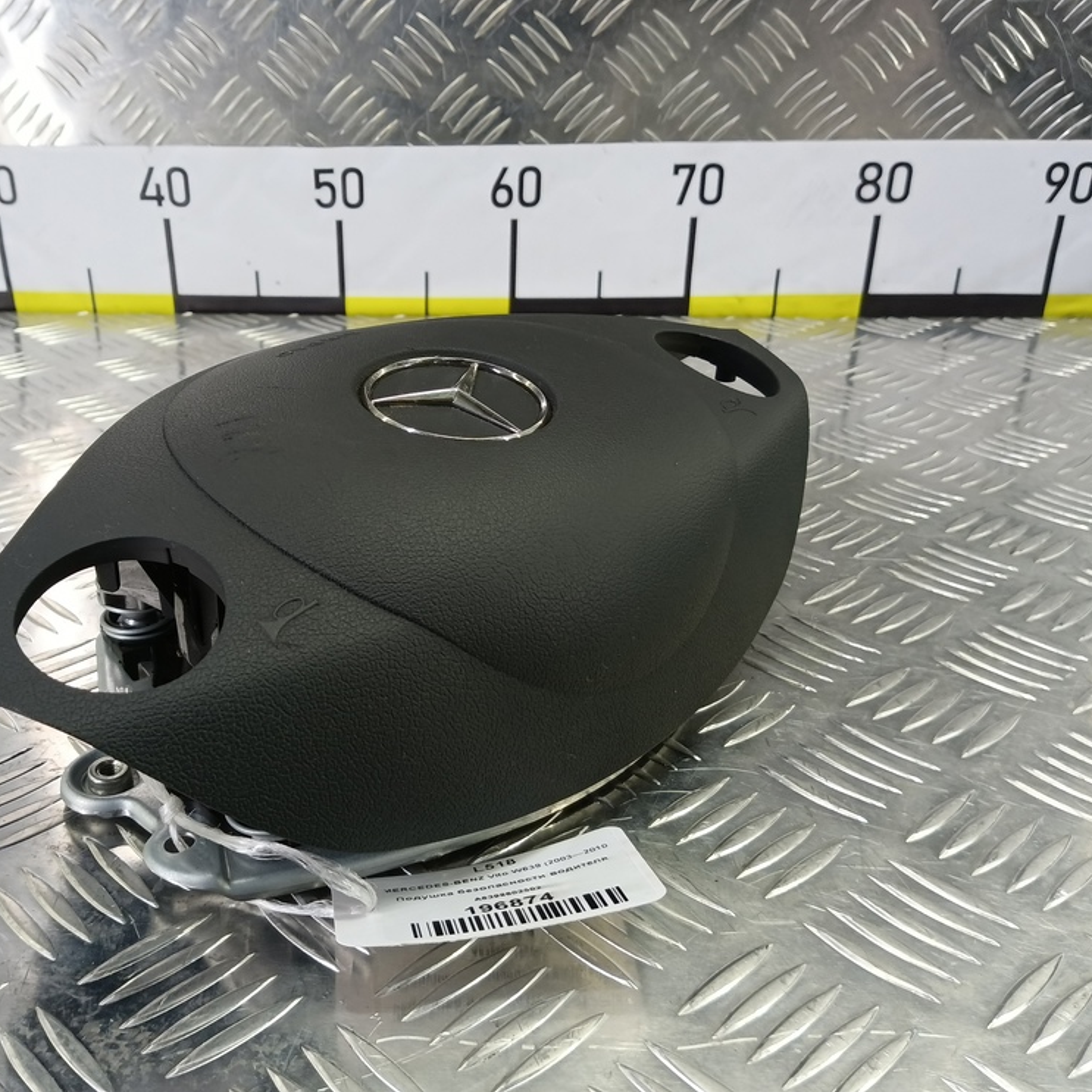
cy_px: 529
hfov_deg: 56.6
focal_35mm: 28
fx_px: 999
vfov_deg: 57.3
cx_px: 404
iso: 167
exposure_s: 1/50
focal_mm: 4.11
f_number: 1.6
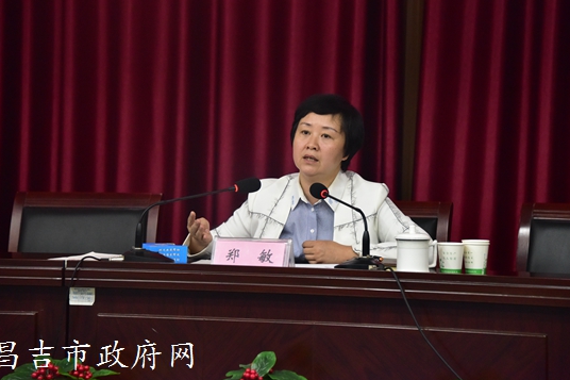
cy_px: 168
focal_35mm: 168
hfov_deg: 12.2
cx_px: 303
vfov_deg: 8.2
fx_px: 2659
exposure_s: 1/160
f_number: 5.6
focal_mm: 150
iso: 5000
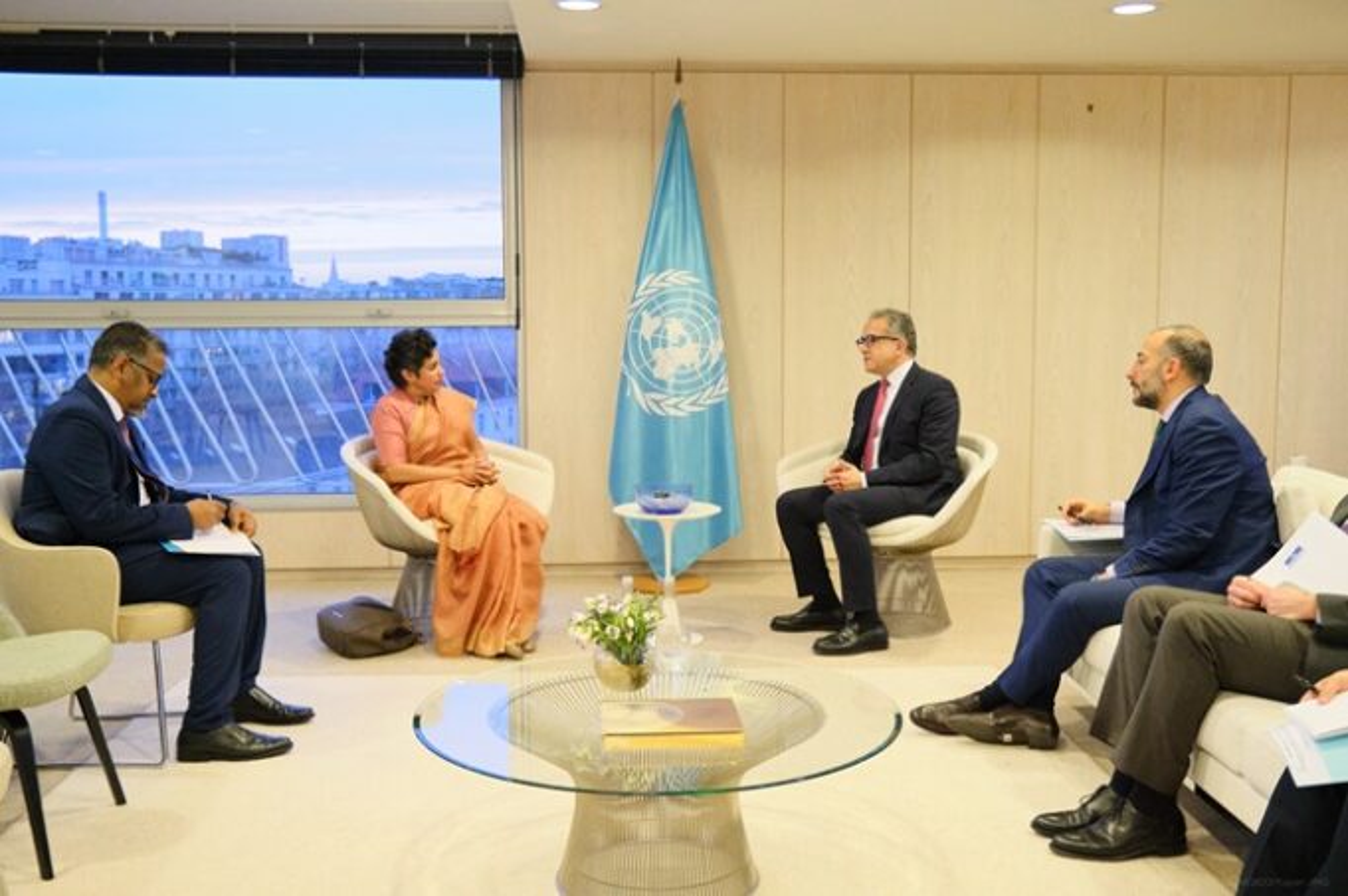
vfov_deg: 37.8
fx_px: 1310
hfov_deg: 54.5
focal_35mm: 35
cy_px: 448
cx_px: 674
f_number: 2.8
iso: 10000
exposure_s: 1/320
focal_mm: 23.4
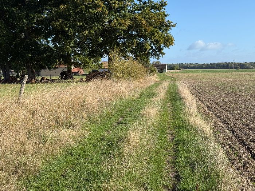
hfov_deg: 39.7
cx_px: 128
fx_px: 354
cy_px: 96
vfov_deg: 30.3
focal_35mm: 48
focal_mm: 6.76
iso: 64
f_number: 1.78
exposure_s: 1/3096
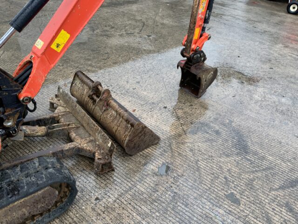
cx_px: 149
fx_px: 250
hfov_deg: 61.7
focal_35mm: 29
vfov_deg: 48.2
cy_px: 112
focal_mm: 3
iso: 16
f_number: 1.8
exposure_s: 1/164
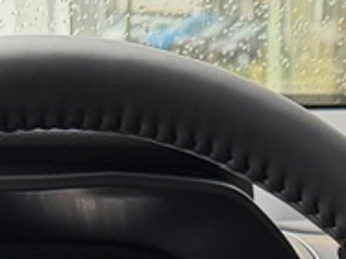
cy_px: 849
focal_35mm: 164
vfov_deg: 7.6
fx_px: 1638
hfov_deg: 12.0
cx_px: 290
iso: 250
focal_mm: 6.76
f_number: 1.78
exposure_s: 1/58
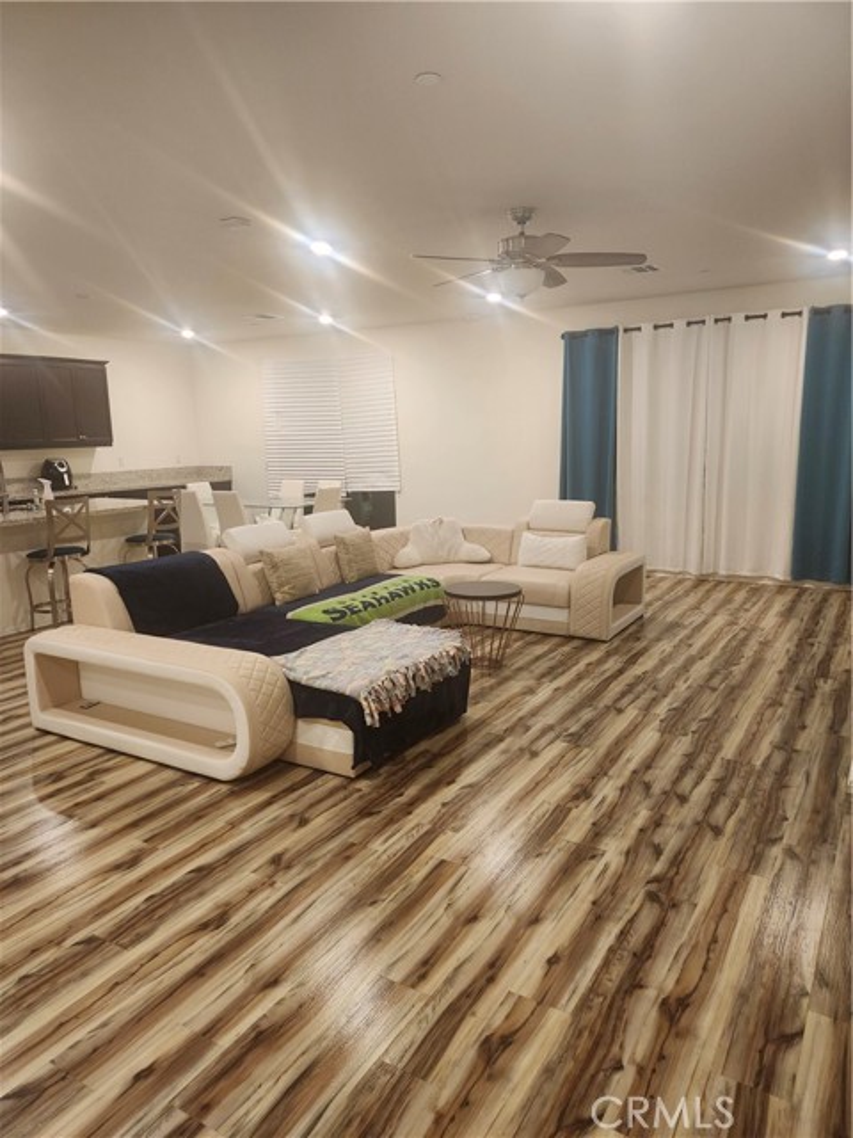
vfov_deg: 73.9
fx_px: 756
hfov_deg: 58.9
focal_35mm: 23
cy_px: 569
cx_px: 426
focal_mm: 5.54
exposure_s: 1/120
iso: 500
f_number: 1.8
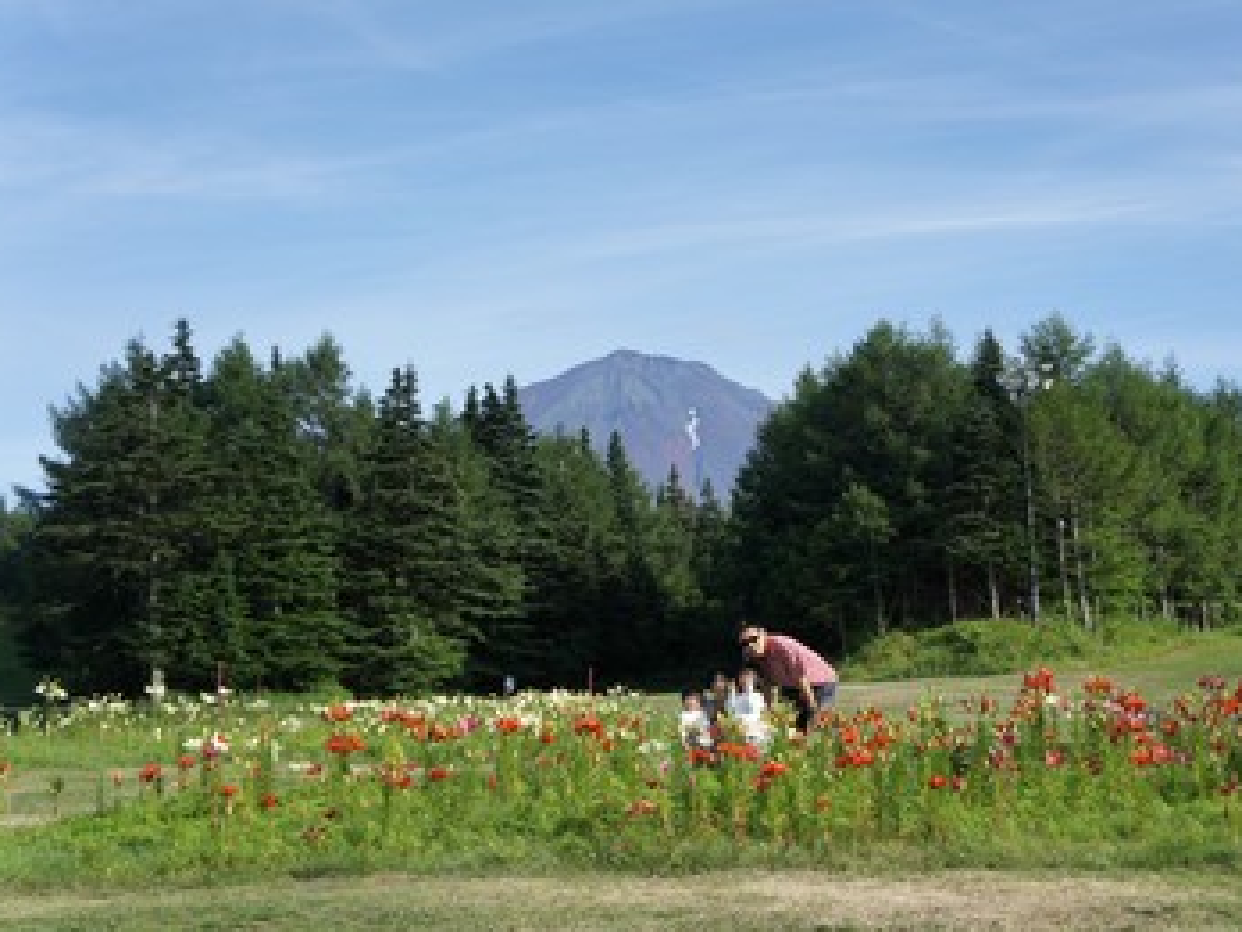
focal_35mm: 53
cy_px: 468
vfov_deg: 27.5
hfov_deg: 36.1
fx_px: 1902
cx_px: 689
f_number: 8
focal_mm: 32
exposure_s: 1/250
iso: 200
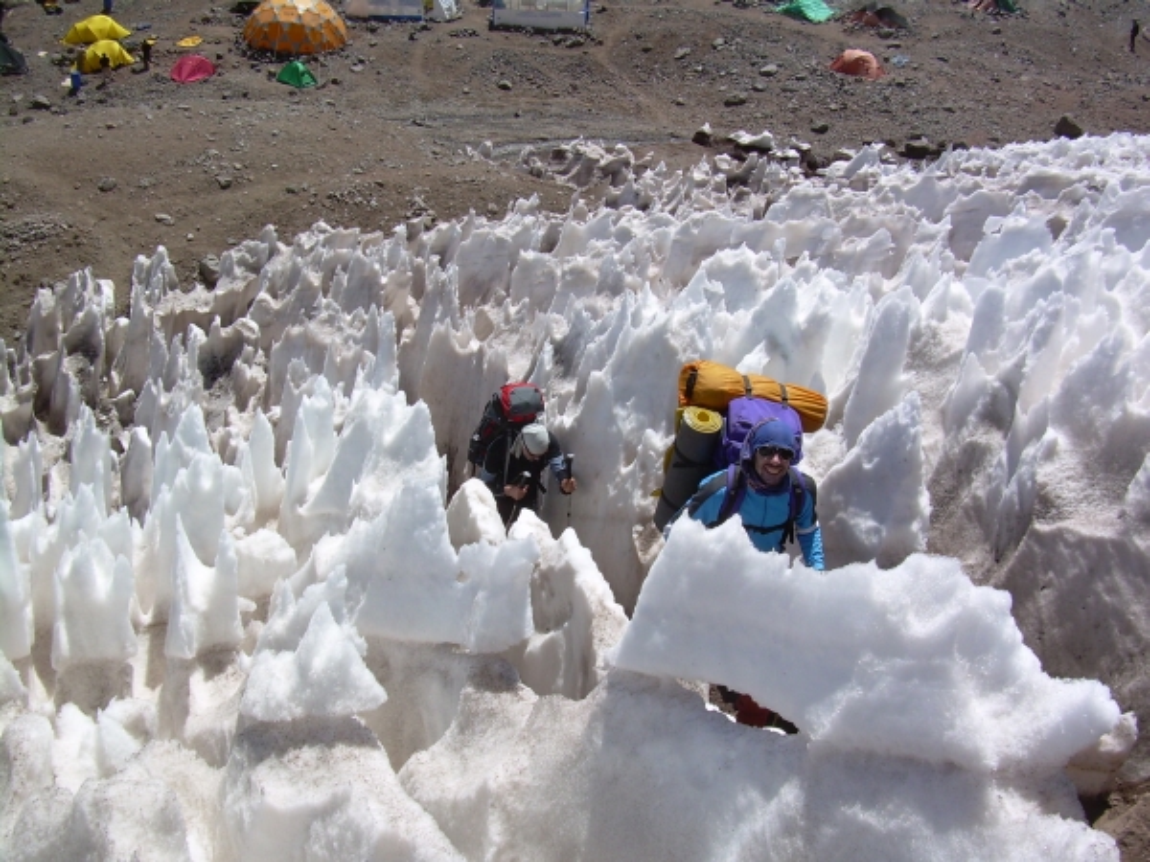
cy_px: 431
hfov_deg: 49.0
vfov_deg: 37.7
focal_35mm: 38
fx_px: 1262
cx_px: 575
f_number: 4.6
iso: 50
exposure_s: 1/648
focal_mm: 6.3
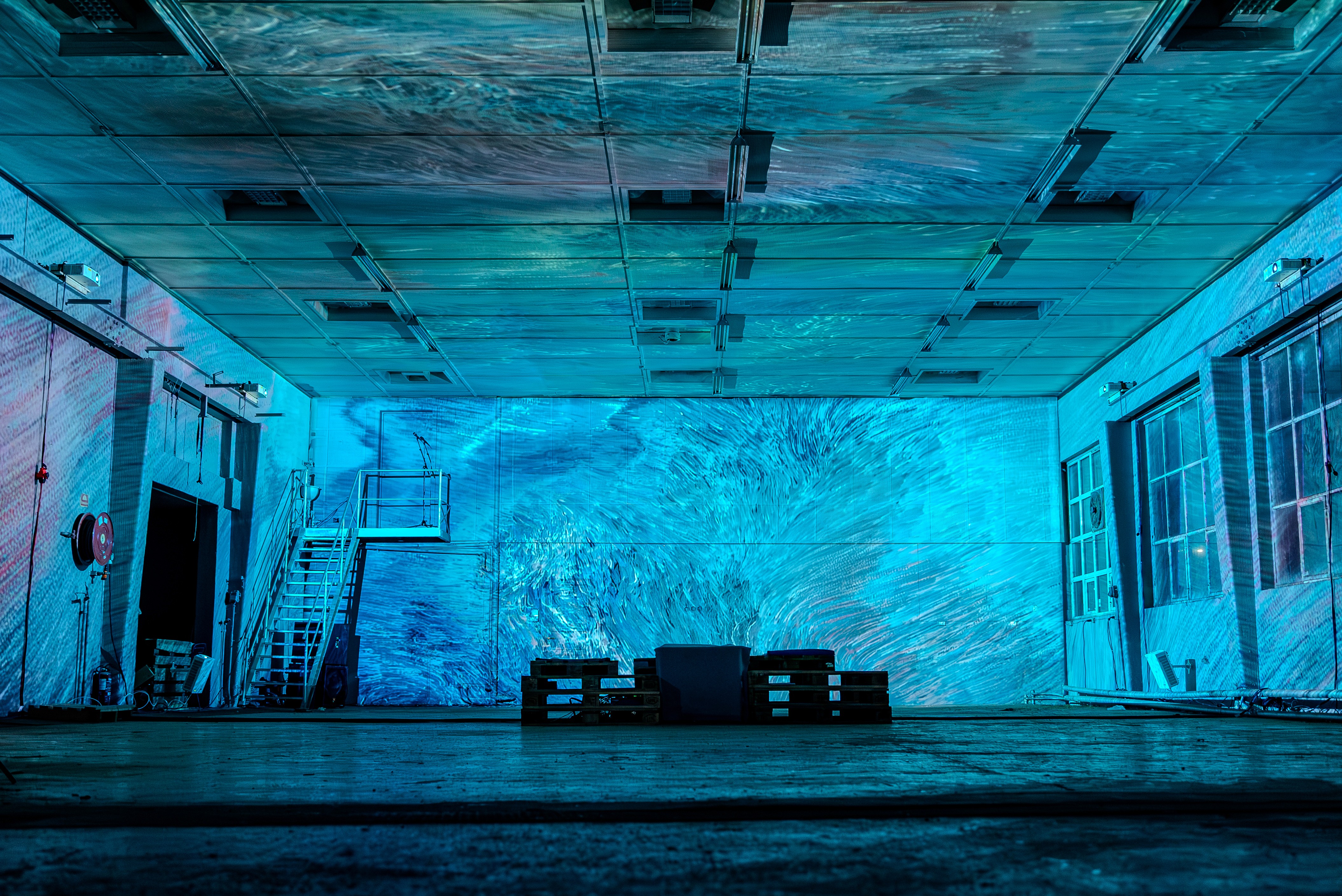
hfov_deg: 48.4
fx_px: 1492
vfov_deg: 33.4
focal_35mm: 40
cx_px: 671
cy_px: 448
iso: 16000
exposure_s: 1/30
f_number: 4
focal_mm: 40
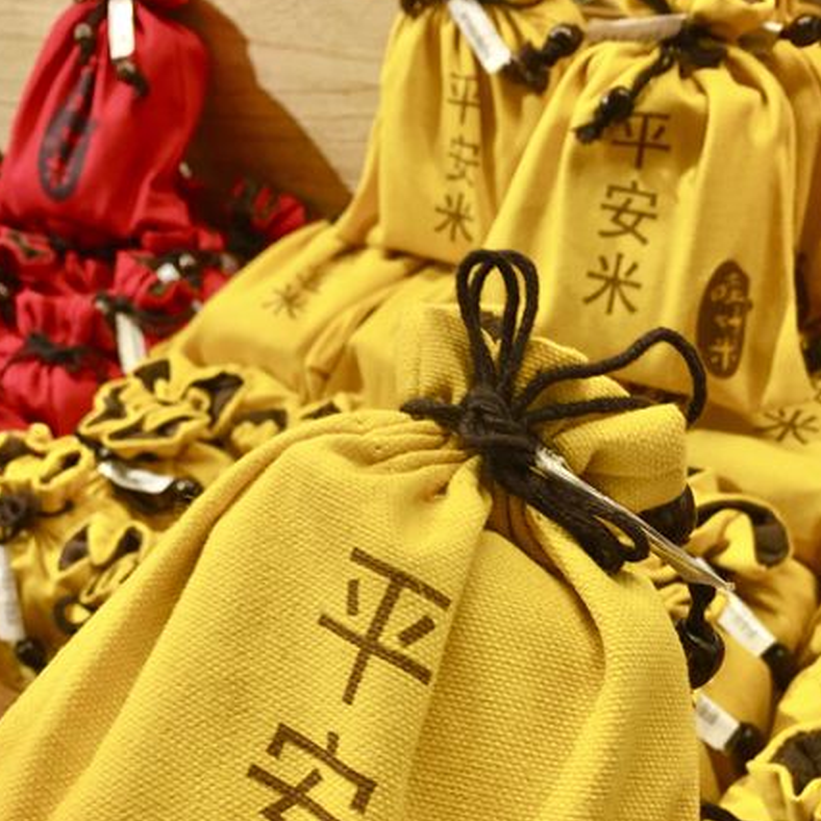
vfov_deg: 35.0
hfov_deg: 35.4
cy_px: 550
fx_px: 1288
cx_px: 404
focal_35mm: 48
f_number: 2.2
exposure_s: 1/15
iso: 40
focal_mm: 4.15
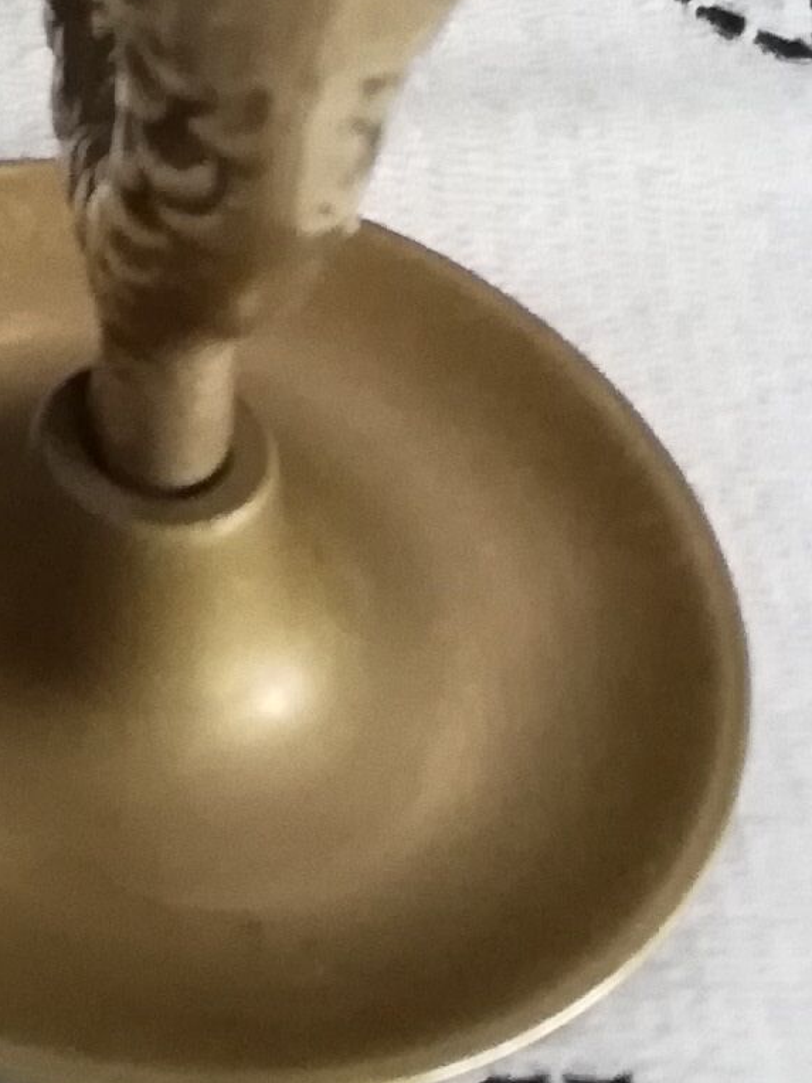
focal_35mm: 111
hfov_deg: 12.5
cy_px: -420
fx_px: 3475
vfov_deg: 16.5
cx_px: -492
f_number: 2.2
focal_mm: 3.81
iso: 400
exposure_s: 1/25
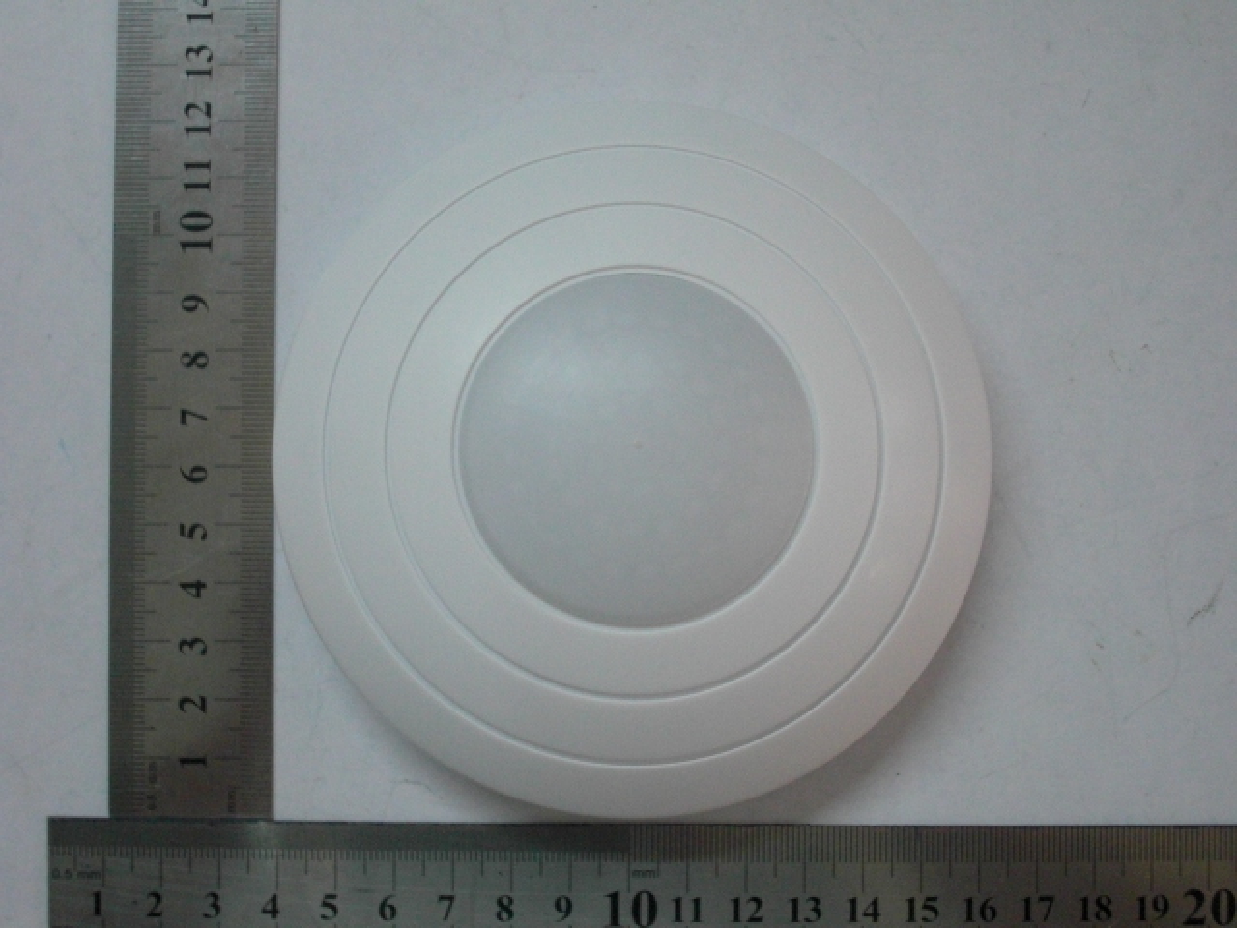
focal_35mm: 52
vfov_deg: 28.0
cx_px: 618
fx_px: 1858
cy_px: 464
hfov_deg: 36.8
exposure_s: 1/60
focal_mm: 9.1
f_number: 3.4
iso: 400
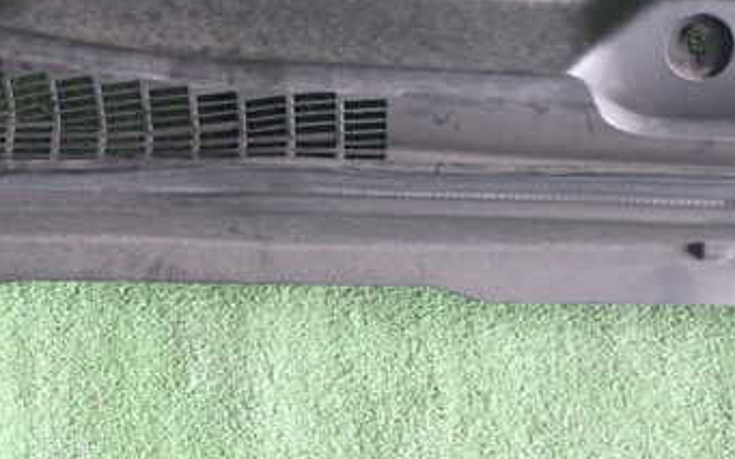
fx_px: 1642
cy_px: 65
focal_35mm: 82
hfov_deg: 25.0
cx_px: 196
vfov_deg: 15.8
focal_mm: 7.84
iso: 500
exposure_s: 1/40
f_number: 2.9
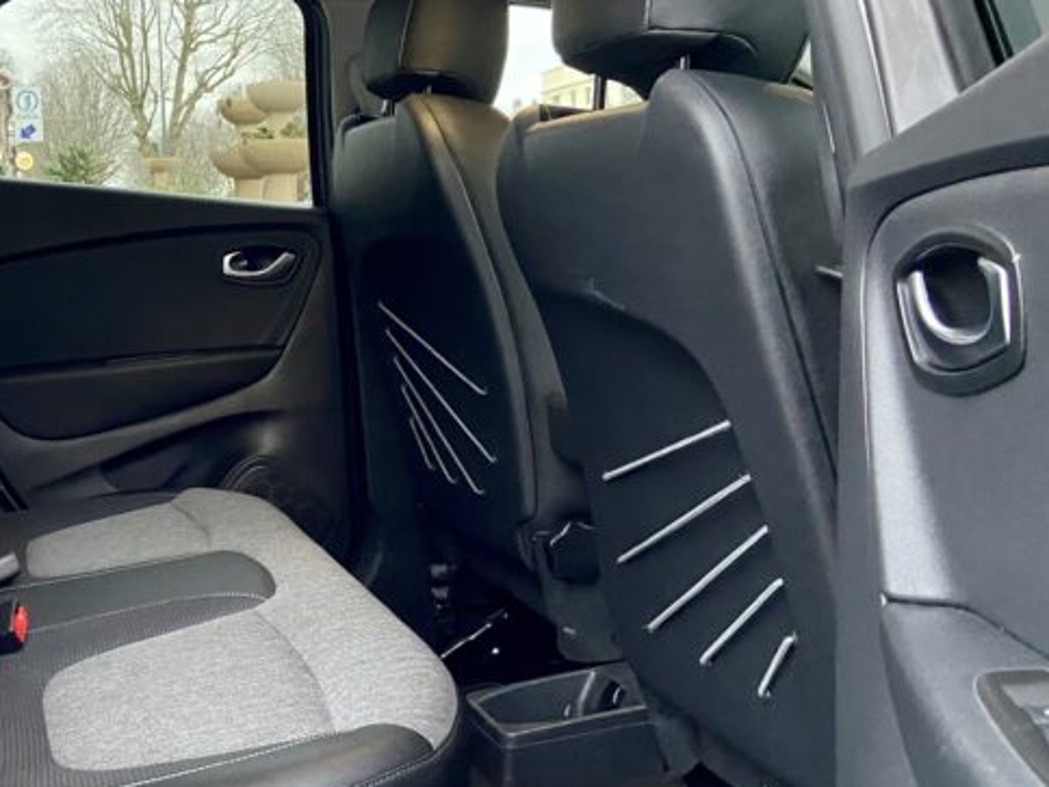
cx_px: 189
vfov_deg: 33.6
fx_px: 1303
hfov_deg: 41.7
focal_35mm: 43
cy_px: 356
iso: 640
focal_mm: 4.25
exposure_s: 1/36
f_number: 1.8
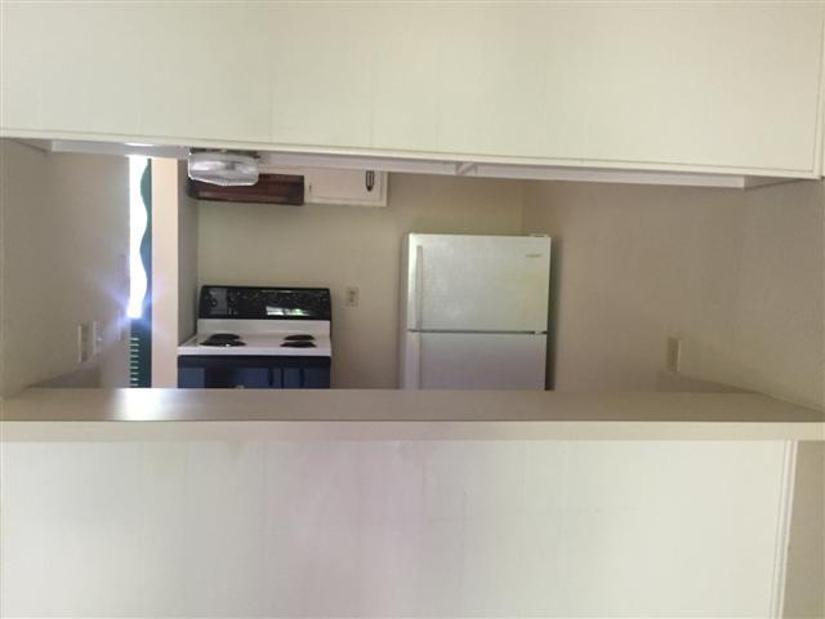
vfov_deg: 48.2
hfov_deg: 61.7
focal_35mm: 29
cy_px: 310
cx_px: 412
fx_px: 691
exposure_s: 1/24
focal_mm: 4.15
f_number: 2.2
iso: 250
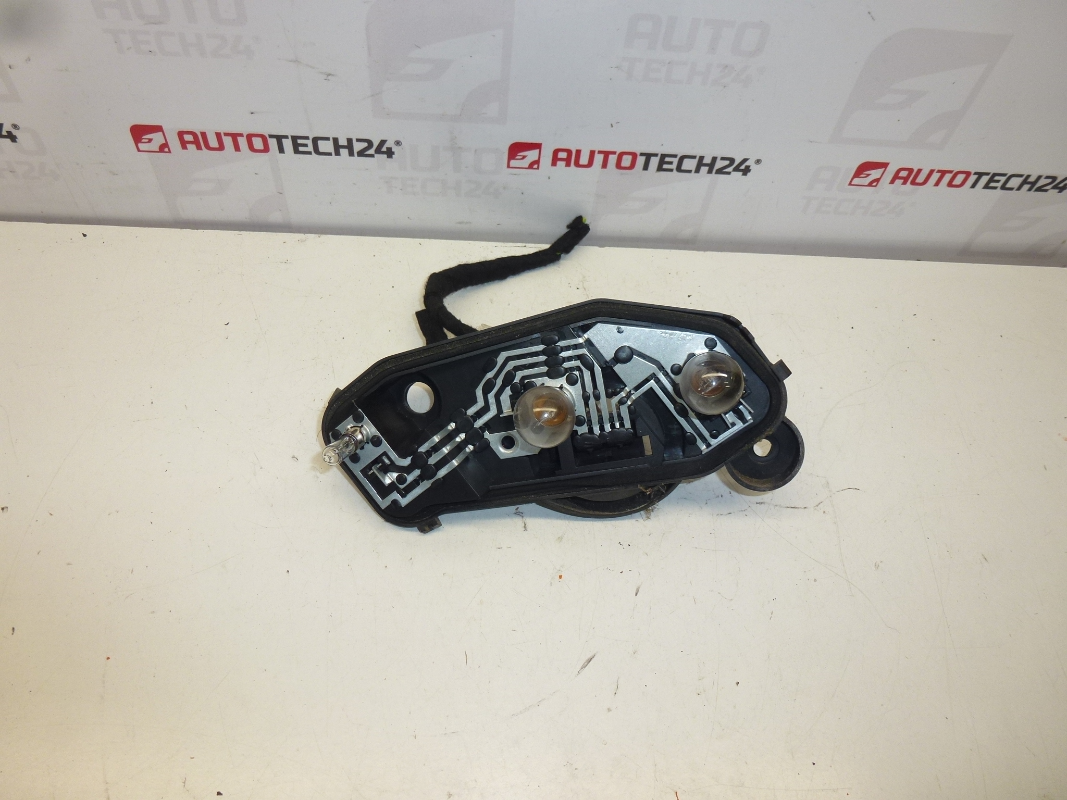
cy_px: 400
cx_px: 534
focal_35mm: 24
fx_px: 740
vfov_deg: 56.8
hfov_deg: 71.6
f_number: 3.3
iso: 100
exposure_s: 1/100
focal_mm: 4.3
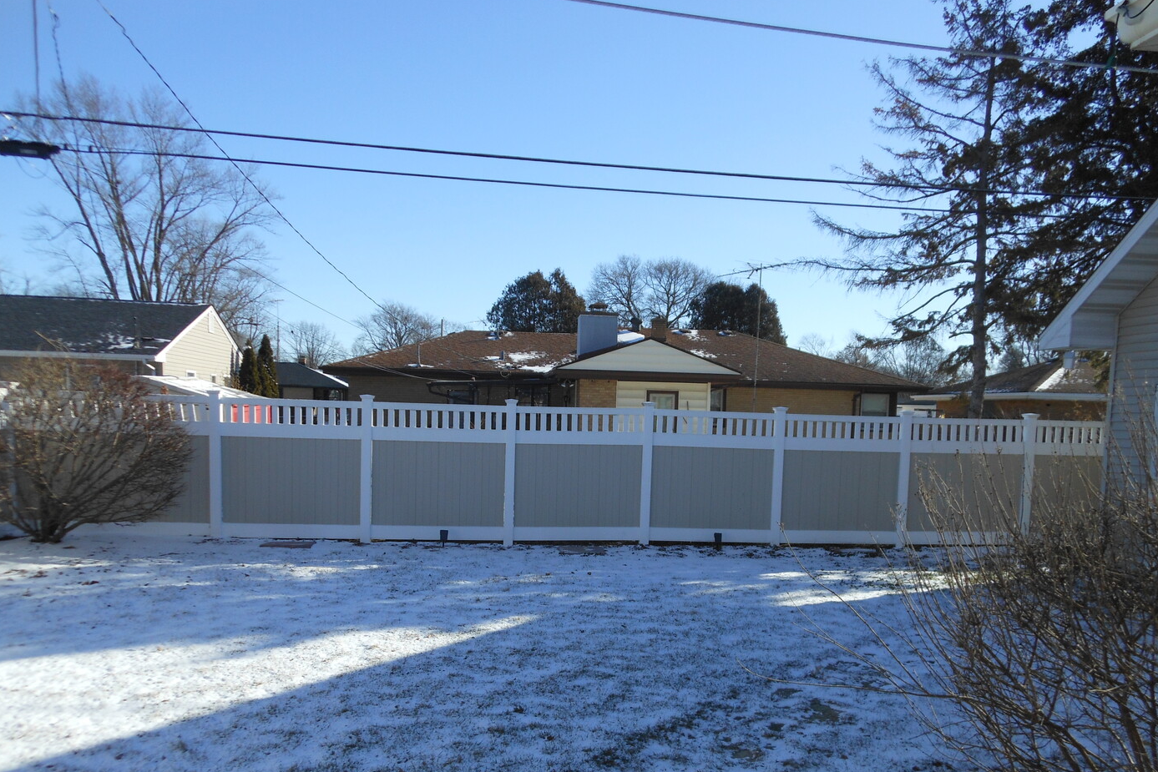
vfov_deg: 47.8
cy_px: 445
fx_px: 869
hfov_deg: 67.4
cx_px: 597
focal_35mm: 27
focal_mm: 4.5
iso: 80
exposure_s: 1/1000
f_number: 3.2
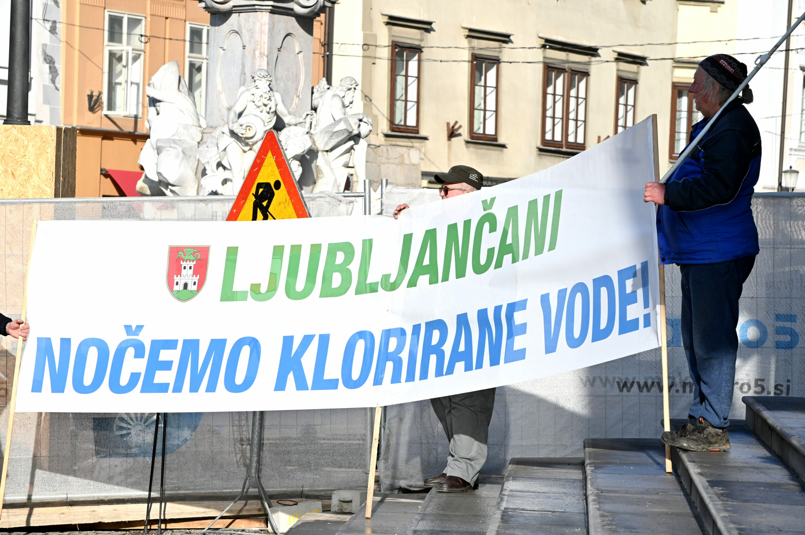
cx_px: 402
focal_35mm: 160
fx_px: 3575
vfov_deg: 8.6
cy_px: 268
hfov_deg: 12.8
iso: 640
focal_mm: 160
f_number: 13
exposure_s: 1/500
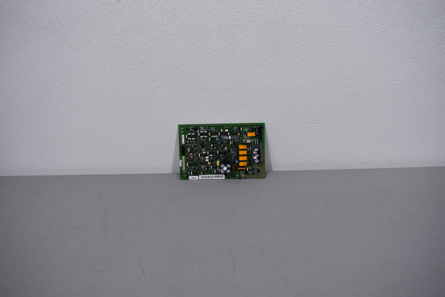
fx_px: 334
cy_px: 148
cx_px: 222
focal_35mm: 27
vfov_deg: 47.9
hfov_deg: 67.4
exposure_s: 1/125
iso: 360
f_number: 5.6
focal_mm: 18
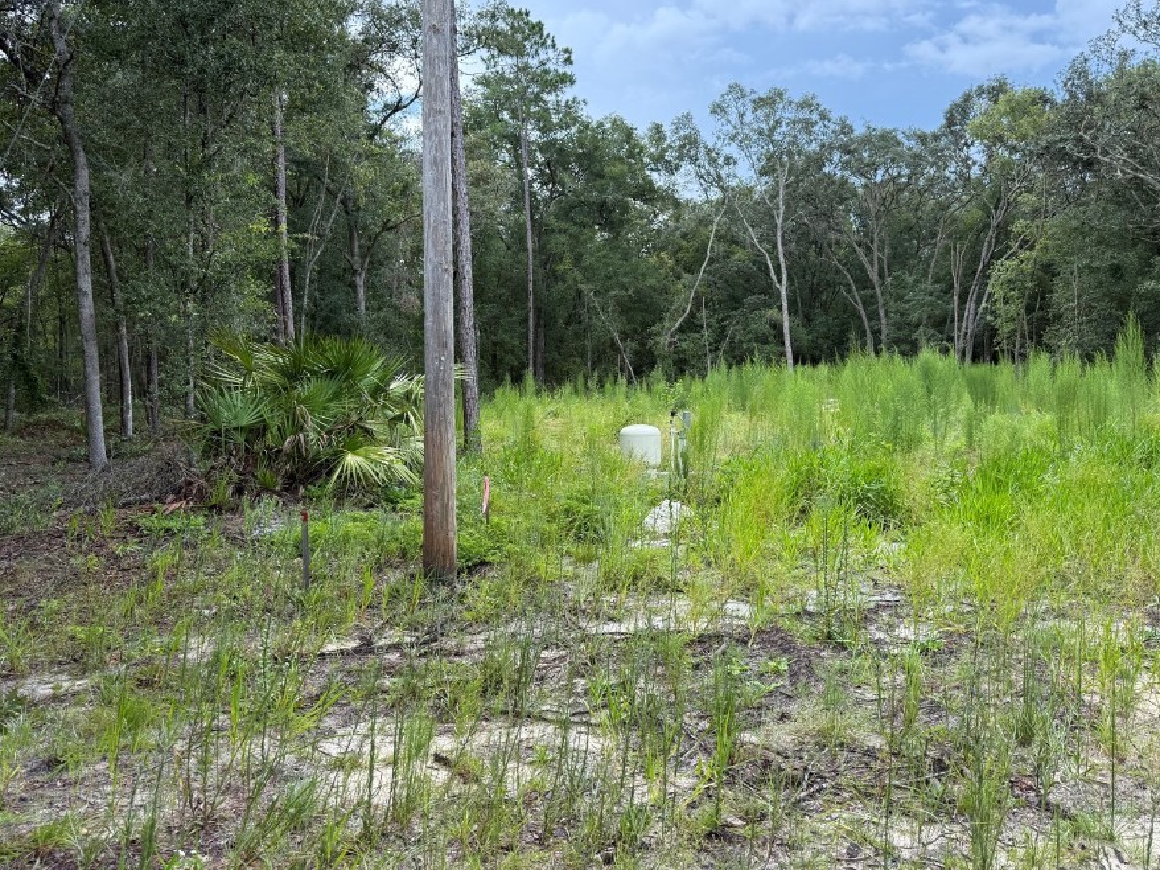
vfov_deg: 49.6
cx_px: 620
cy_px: 382
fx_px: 938
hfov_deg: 63.4
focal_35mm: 28
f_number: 1.78
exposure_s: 1/1018
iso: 100
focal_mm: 6.76
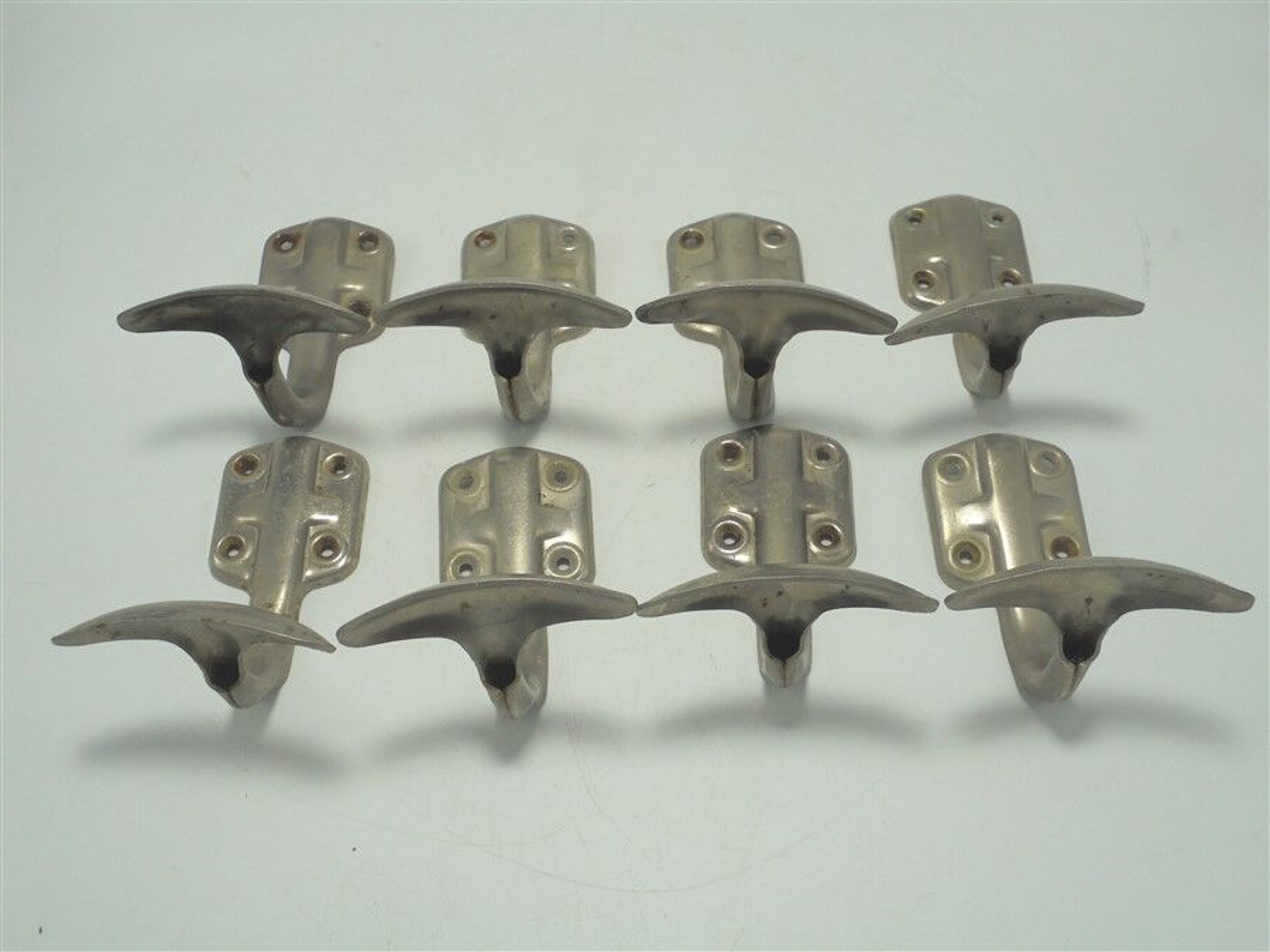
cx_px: 635
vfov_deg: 41.8
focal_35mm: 34
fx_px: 1247
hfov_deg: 54.0
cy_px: 476
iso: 100
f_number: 4
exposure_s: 1/160
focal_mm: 6.1
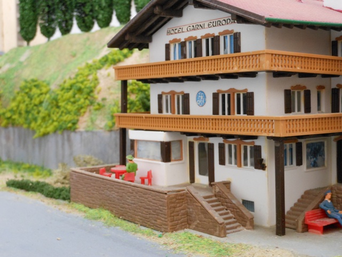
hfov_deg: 35.5
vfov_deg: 27.0
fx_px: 534
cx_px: 171
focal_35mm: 54
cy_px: 128
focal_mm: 9.6
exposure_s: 1/10
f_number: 4.9
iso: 400
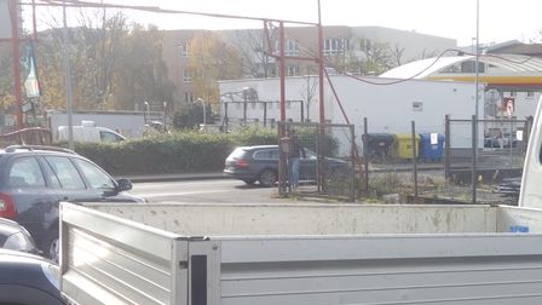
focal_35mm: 67
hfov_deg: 28.3
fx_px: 963
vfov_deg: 17.8
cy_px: 257
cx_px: 609
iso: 125
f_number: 5.6
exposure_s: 1/200
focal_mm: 10.4
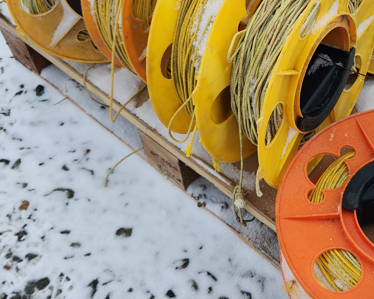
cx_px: 302
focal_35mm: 57
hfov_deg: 32.1
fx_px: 631
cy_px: 83
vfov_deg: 26.4
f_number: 1.8
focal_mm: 5.4
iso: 20
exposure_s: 1/1212
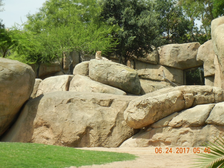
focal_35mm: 116
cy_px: 84
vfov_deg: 12.8
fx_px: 751
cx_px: 112
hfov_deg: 17.0
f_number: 4.6
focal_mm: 20.9
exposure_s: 1/621
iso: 160
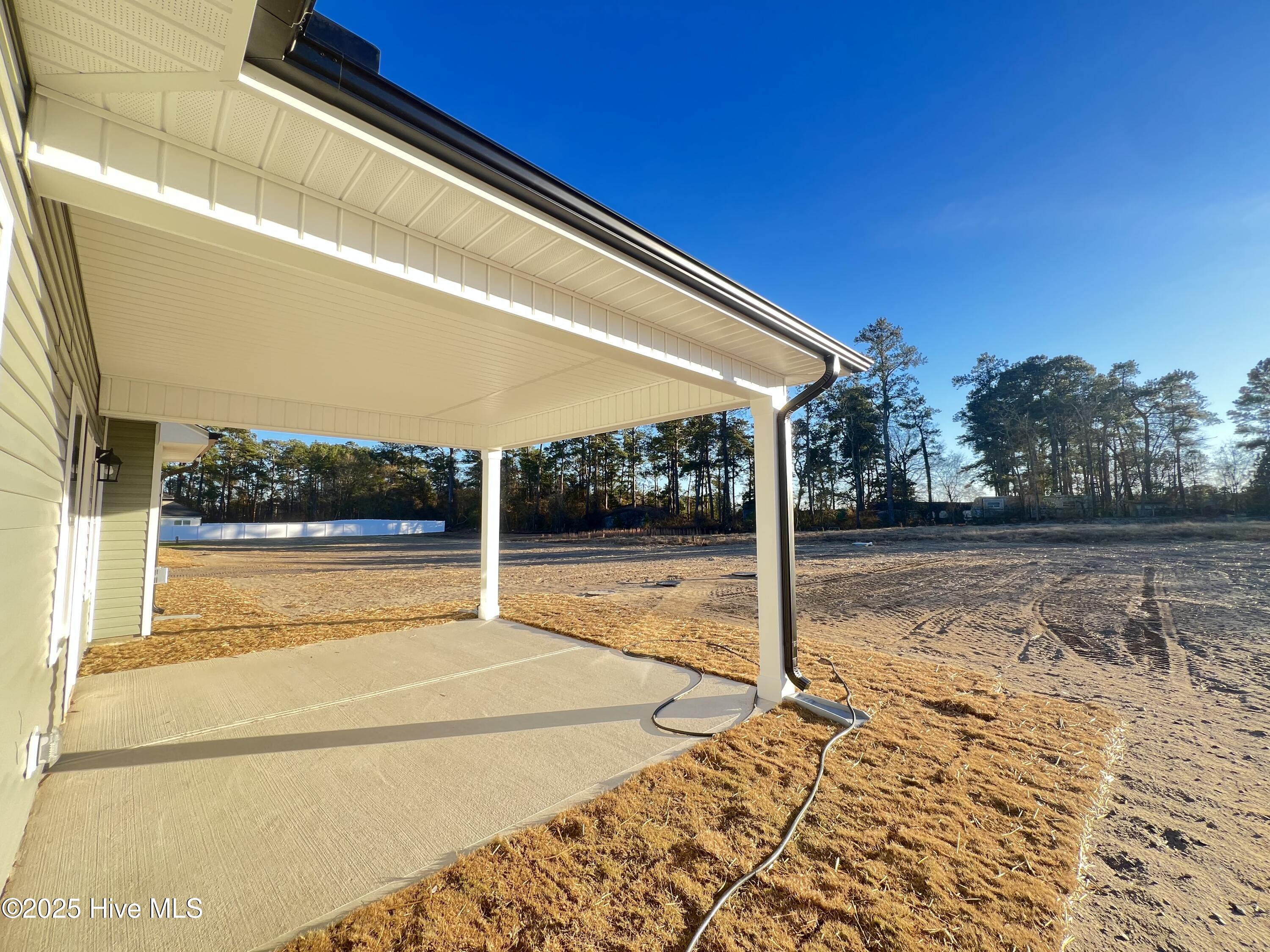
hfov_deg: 106.2
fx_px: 477
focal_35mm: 13
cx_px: 635
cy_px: 476
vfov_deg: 89.9
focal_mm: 1.57
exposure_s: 1/173
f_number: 1.8
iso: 32
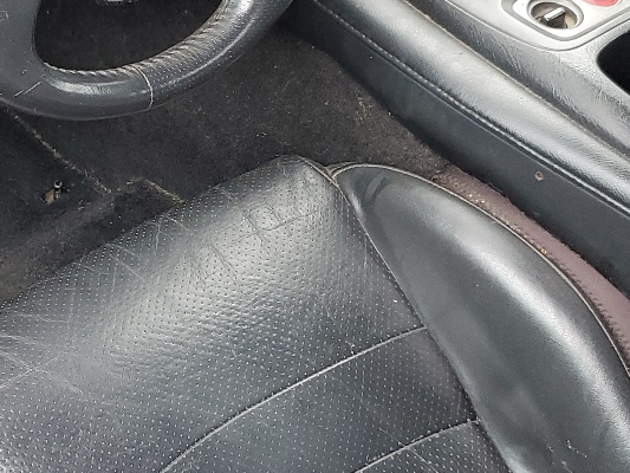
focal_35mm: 78
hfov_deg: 24.8
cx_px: 170
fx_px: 1420
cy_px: 112
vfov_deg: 18.8
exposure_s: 1/60.2
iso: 108
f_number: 1.5
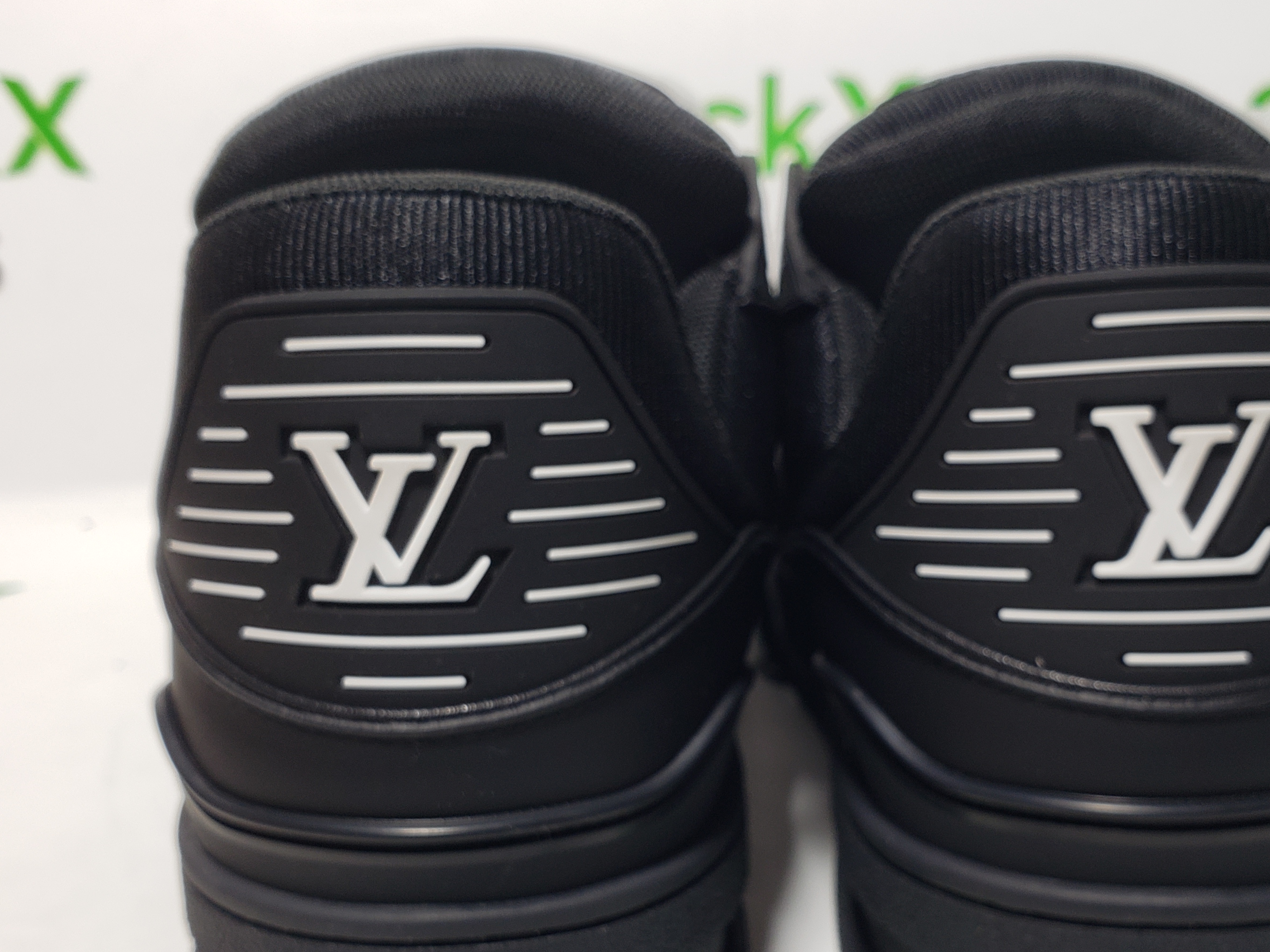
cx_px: 722
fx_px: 1431
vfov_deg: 36.4
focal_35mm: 39
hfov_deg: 47.7
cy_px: 634
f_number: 2.4
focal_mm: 4.3
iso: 50
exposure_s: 1/107
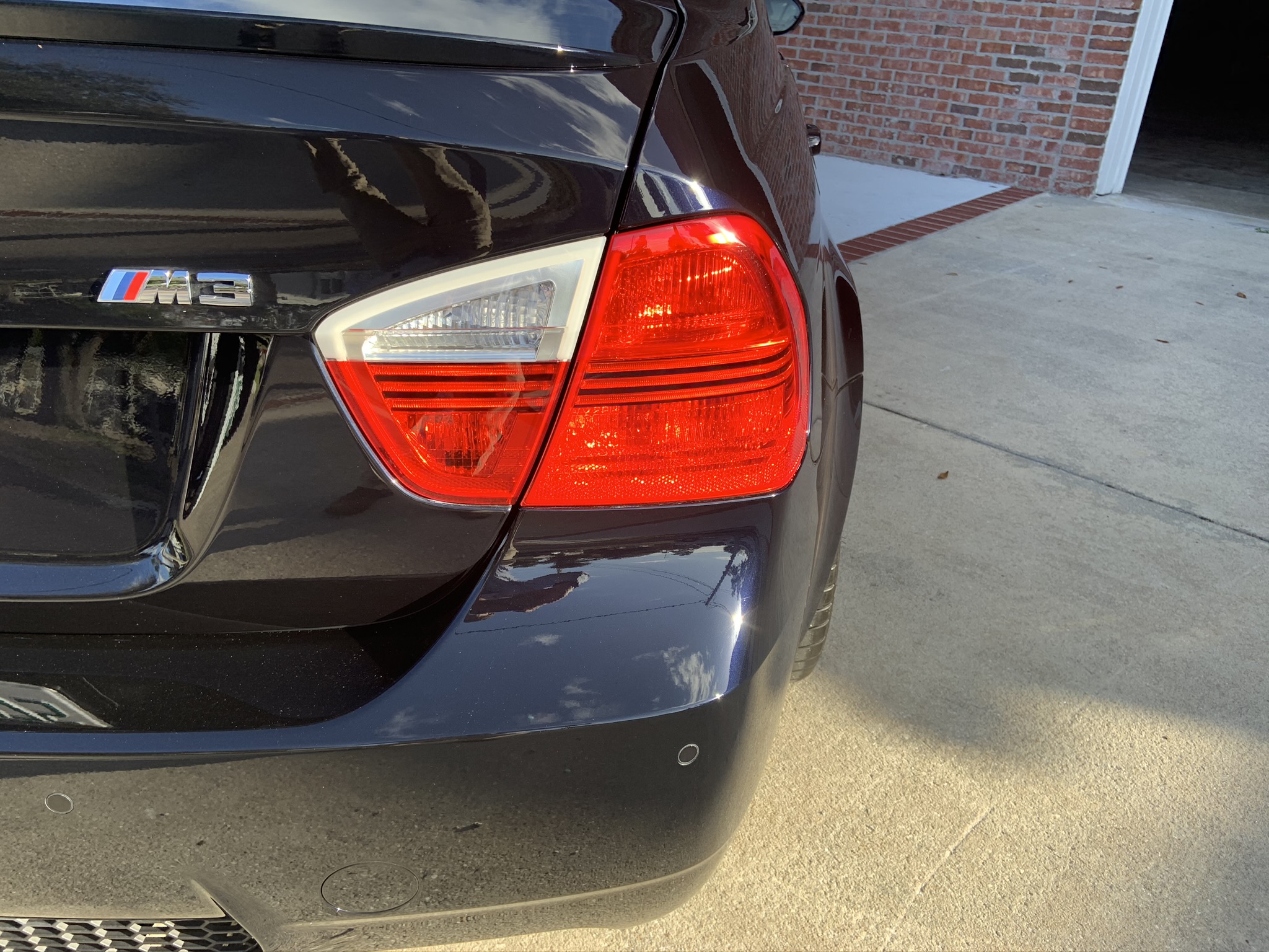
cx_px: 634
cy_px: 476
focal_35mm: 26
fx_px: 953
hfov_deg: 67.3
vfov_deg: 53.1
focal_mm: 4.25
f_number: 1.8
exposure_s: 1/325
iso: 25
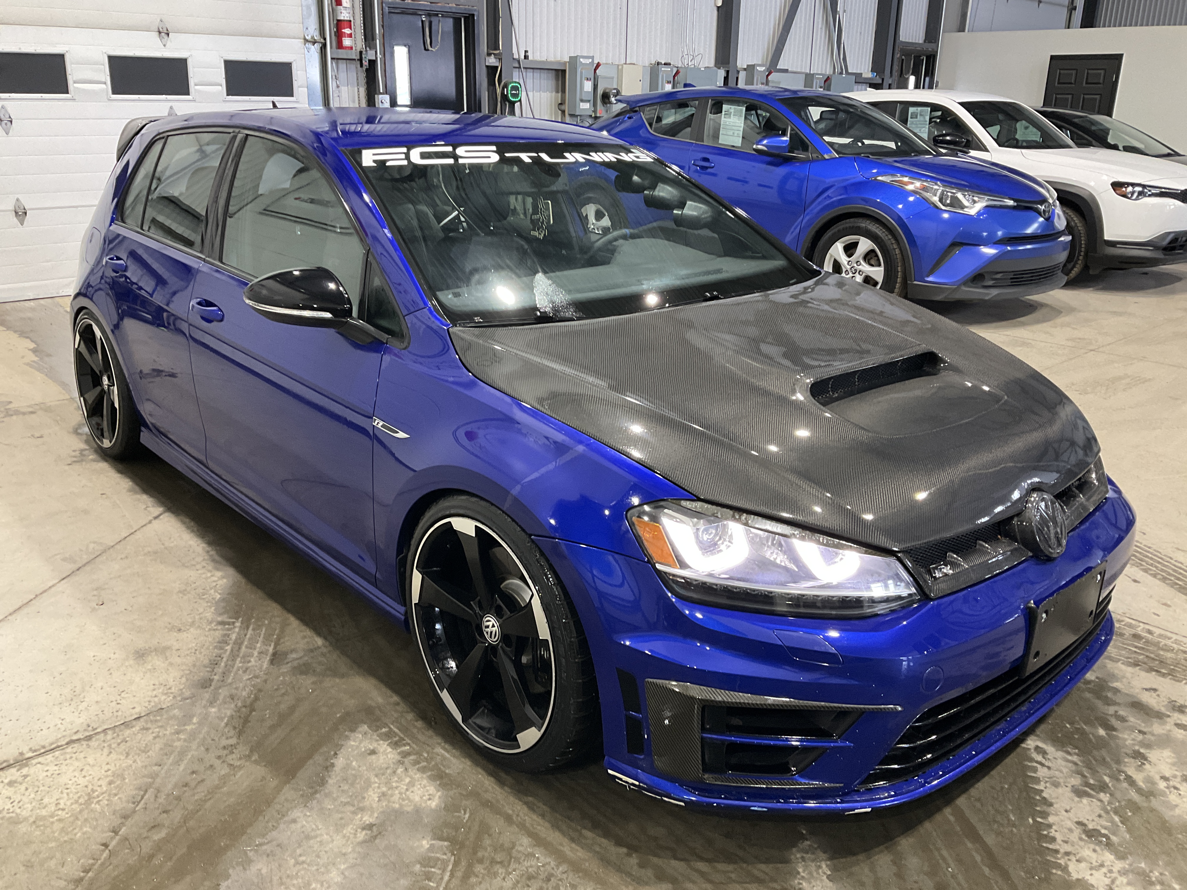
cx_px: 594
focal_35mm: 29
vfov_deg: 48.2
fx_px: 994
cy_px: 445
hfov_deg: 61.7
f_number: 1.8
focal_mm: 3
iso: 160
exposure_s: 1/60
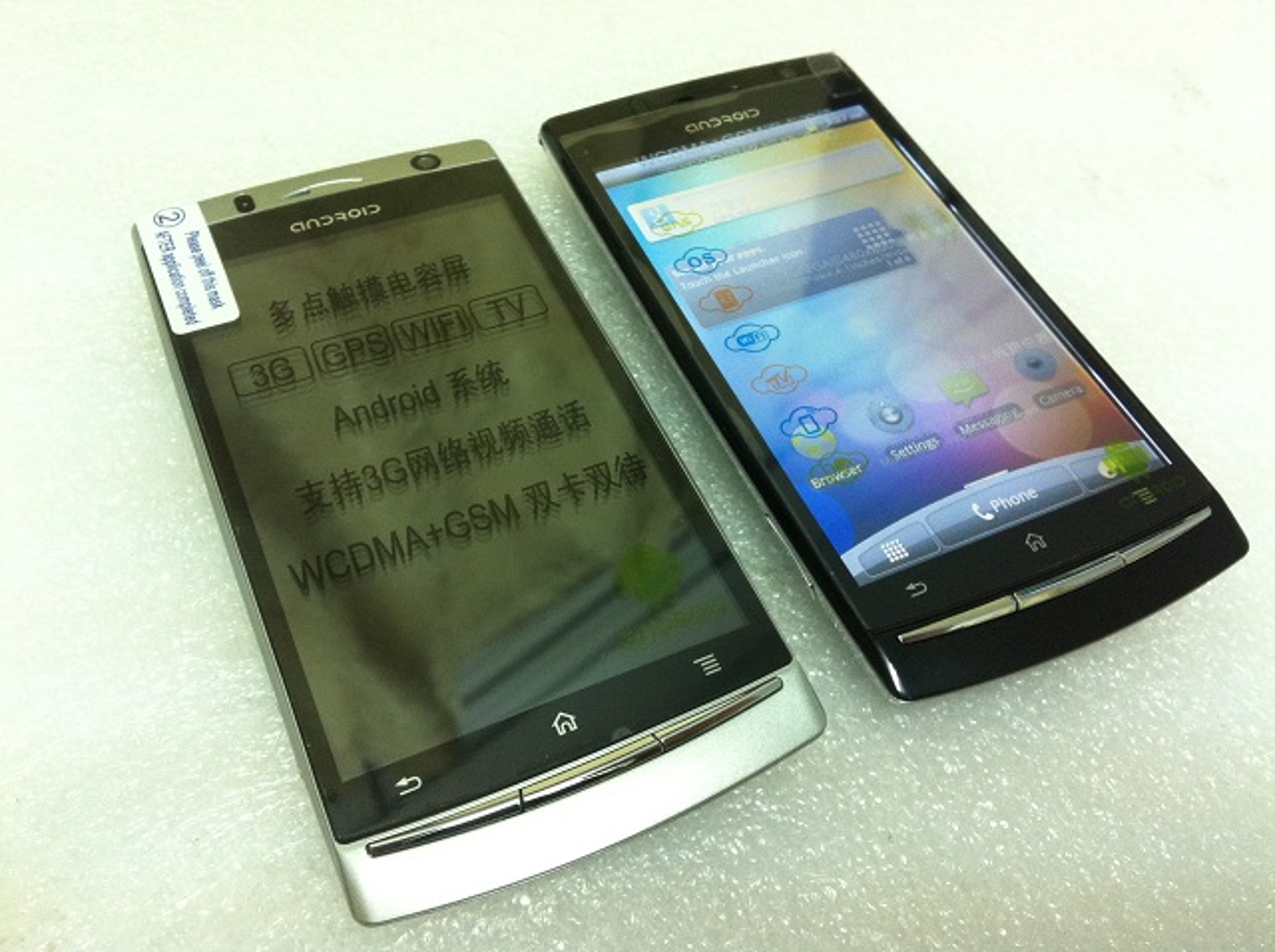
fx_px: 1287
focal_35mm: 35
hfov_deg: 52.7
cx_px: 638
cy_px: 476
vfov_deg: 40.6
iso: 200
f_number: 2.8
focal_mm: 3.85
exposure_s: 1/15
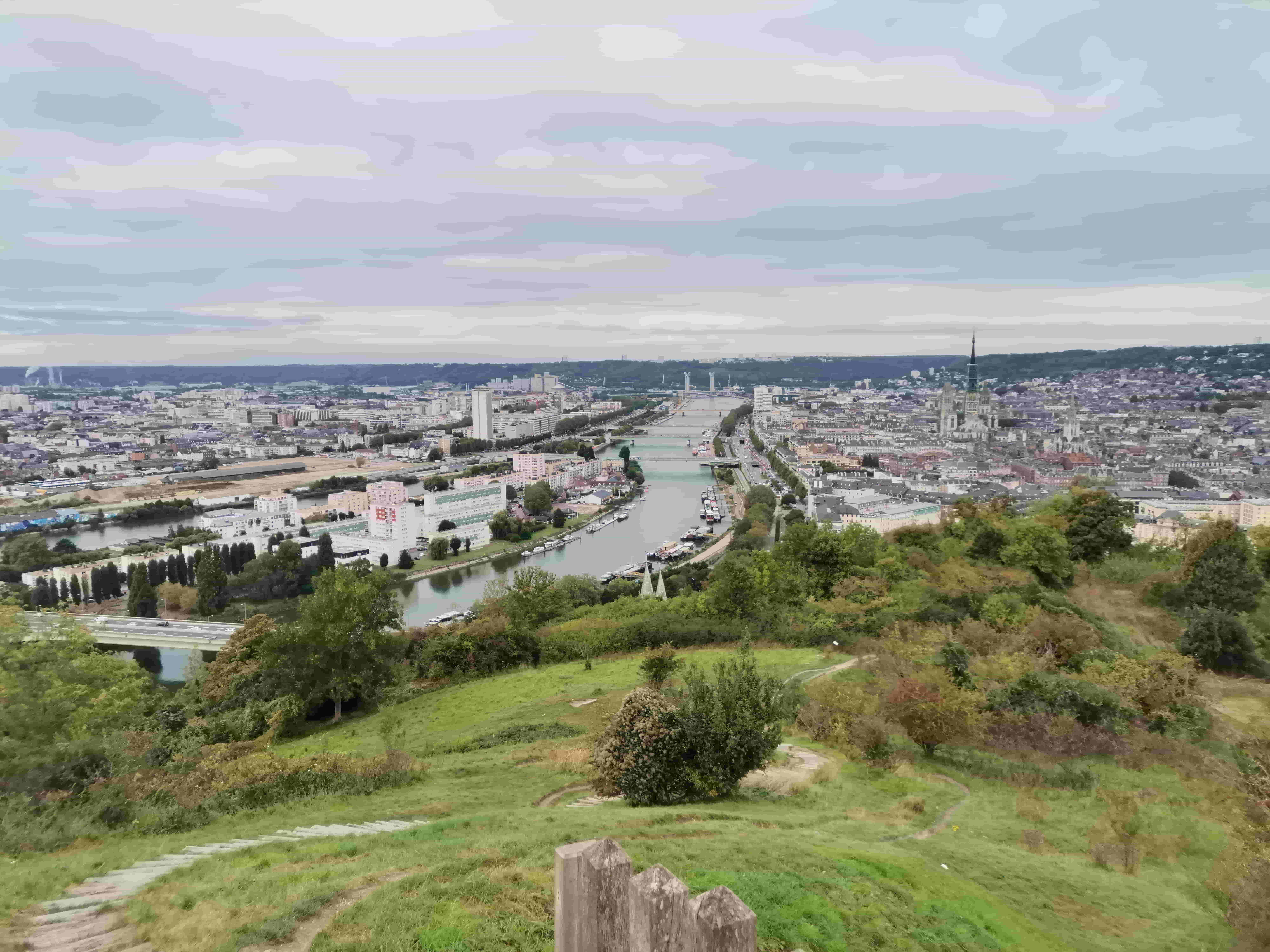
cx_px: 635
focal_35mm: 26
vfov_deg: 53.1
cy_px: 476
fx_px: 954
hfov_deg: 67.3
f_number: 1.8
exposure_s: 1/631
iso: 50
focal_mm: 4.75
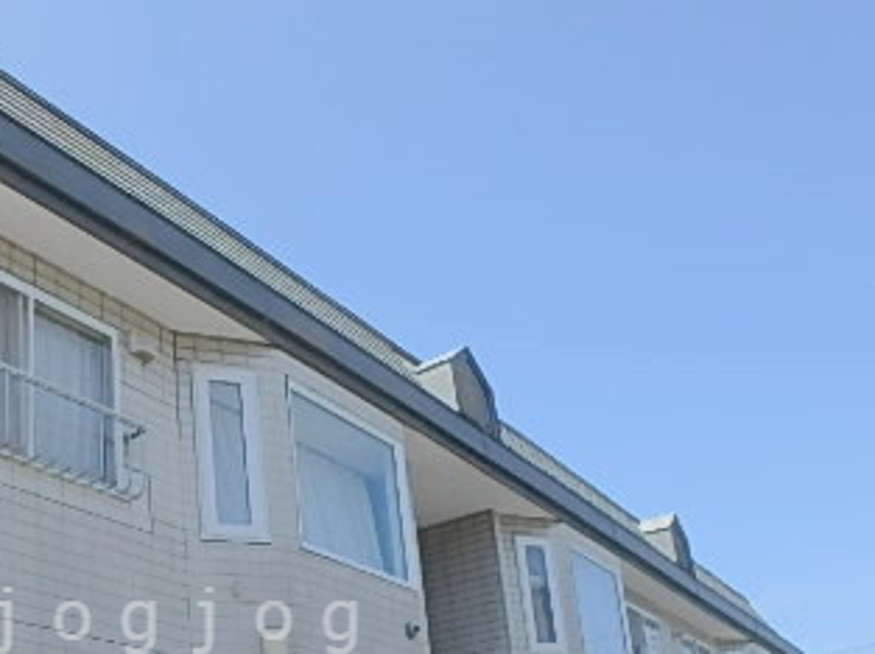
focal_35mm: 43
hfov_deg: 42.1
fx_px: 1086
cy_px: 620
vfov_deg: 31.5
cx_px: 182
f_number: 3.5
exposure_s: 1/1000
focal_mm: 3.7
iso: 125
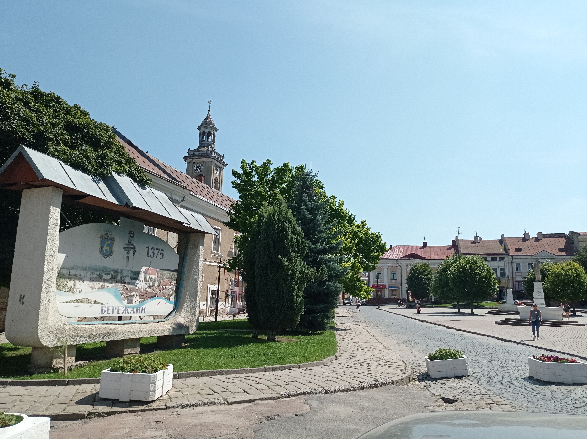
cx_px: 294
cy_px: 220
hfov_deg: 63.5
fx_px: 474
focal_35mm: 28
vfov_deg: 49.7
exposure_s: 1/4348
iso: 106
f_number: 1.79
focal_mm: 4.7
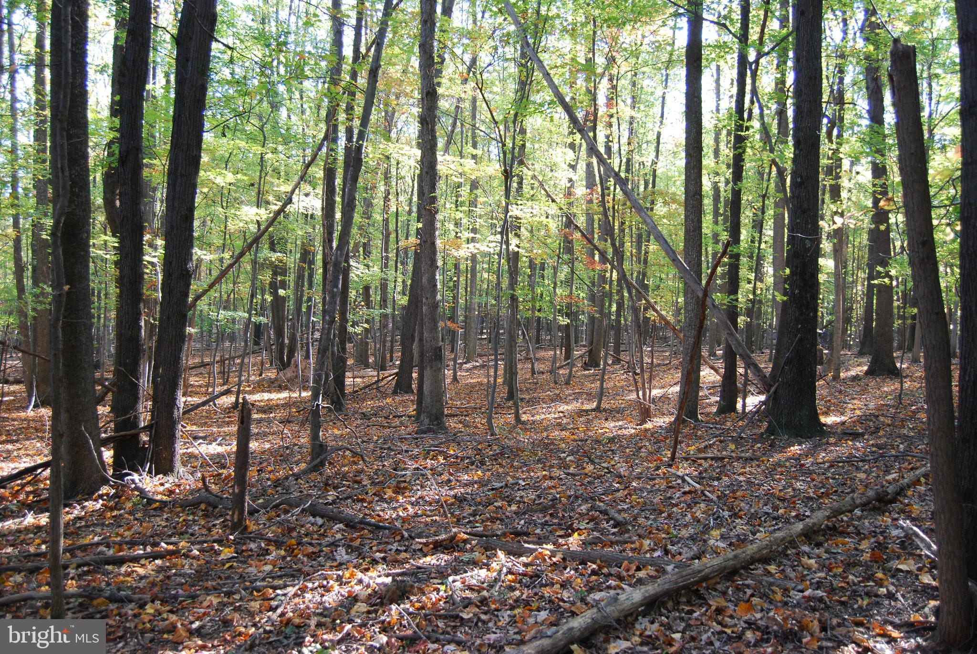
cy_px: 327
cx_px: 488
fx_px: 896
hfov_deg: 57.2
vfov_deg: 40.1
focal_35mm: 33
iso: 400
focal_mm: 22
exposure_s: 1/50
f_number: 3.8
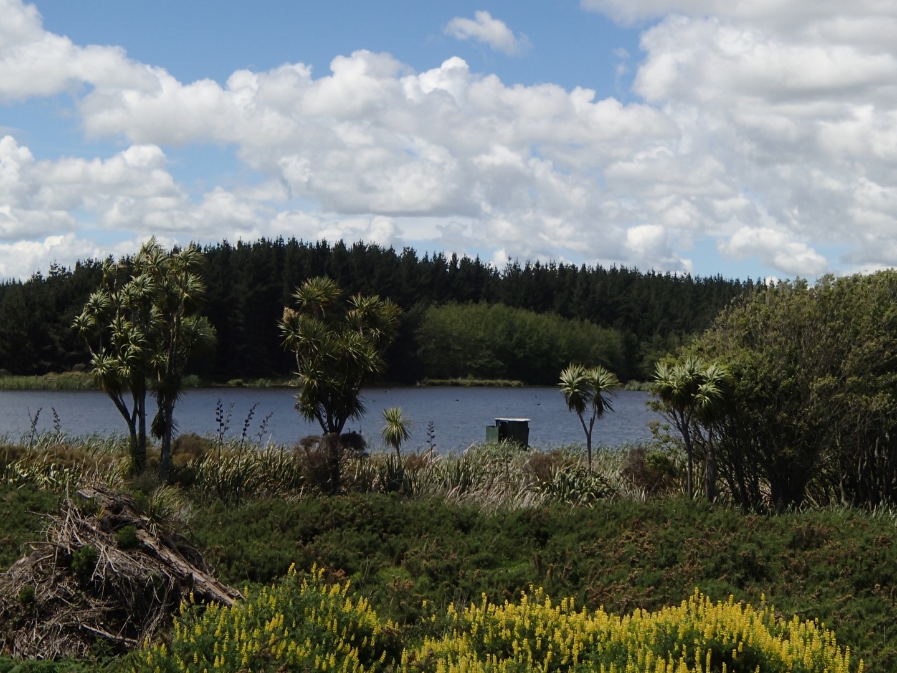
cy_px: 336
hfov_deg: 28.6
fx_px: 1762
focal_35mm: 68
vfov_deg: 21.6
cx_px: 448
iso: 100
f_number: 5.5
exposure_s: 1/640
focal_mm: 12.26
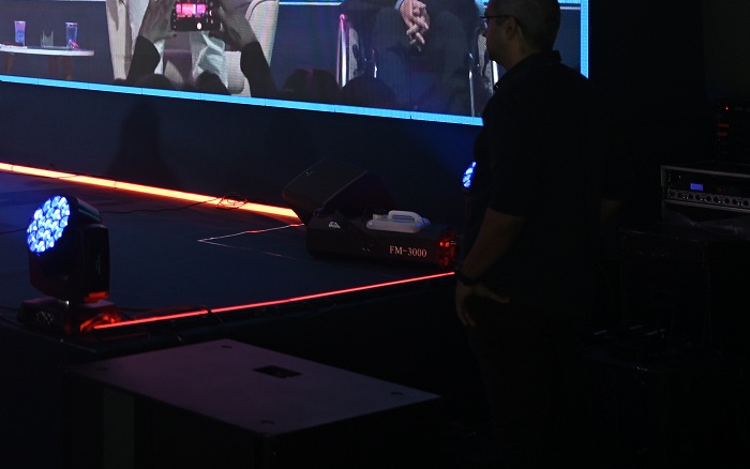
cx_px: -57
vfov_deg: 16.4
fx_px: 1574
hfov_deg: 25.1
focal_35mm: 77
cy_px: -56
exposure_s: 1/125
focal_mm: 35
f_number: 2
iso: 250
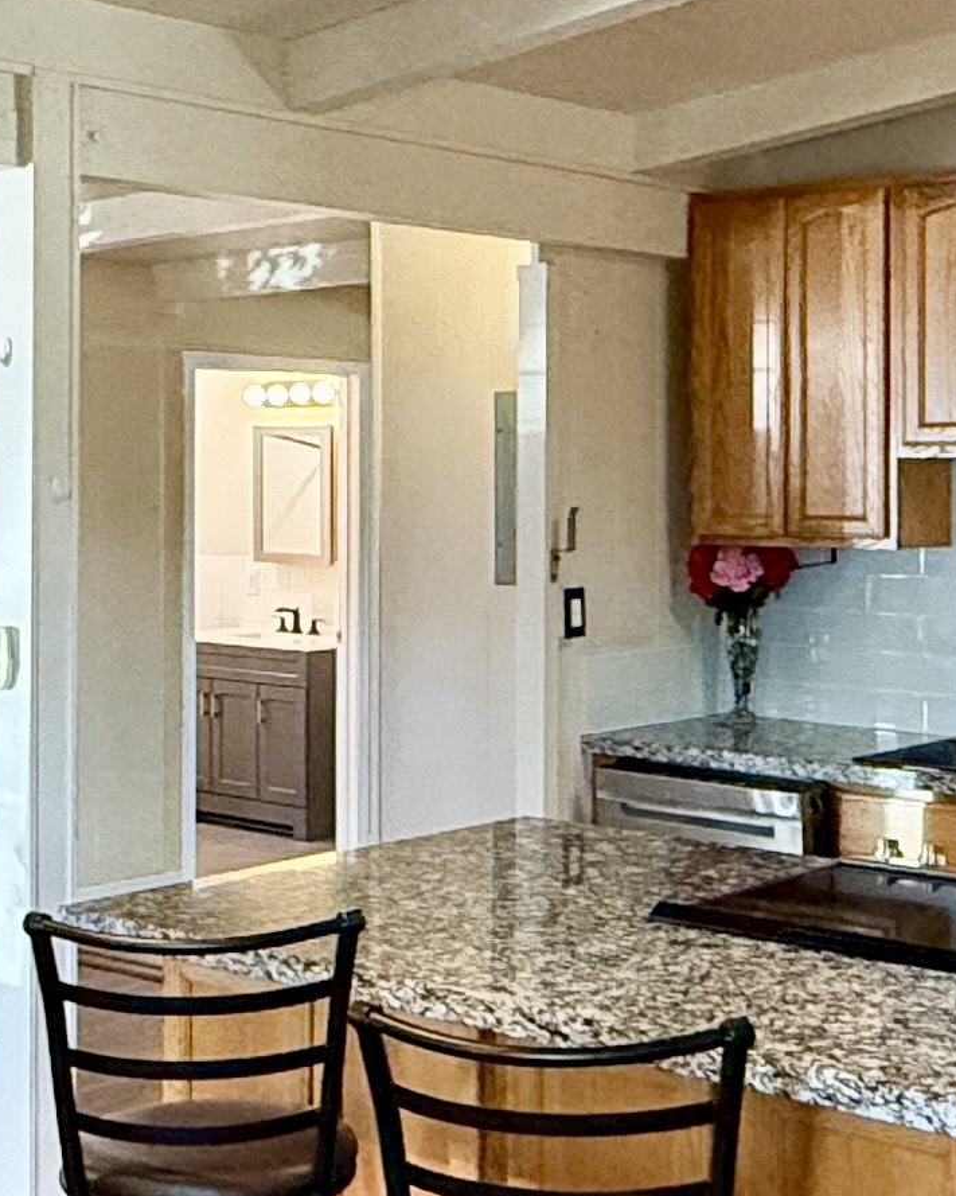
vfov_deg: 30.4
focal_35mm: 62
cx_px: 519
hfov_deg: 24.6
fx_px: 2193
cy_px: 453
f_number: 2.2
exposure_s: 1/120
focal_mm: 2.22
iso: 640
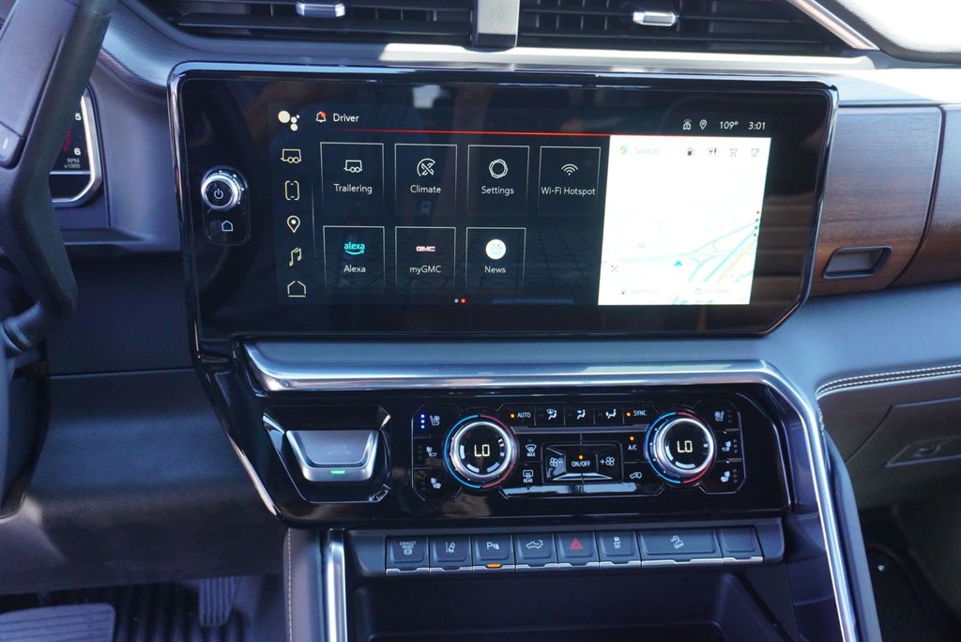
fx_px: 801
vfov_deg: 43.7
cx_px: 480
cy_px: 321
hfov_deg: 61.9
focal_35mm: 30
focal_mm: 20
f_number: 4
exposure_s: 1/320
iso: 1600
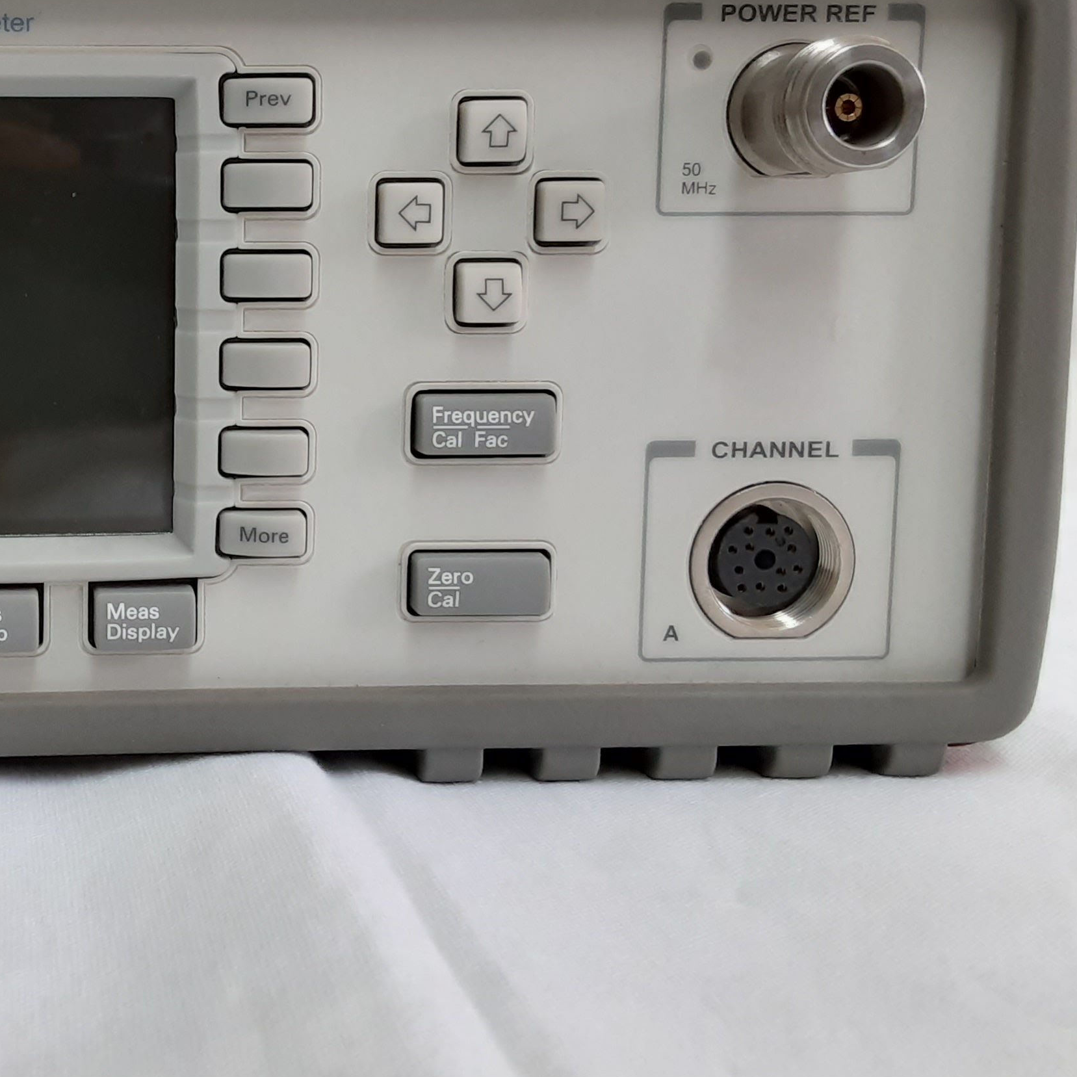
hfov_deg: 33.8
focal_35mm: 47
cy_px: 383
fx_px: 1654
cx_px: 81
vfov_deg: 35.8
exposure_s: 1/50
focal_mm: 2.91
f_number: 1.9
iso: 80
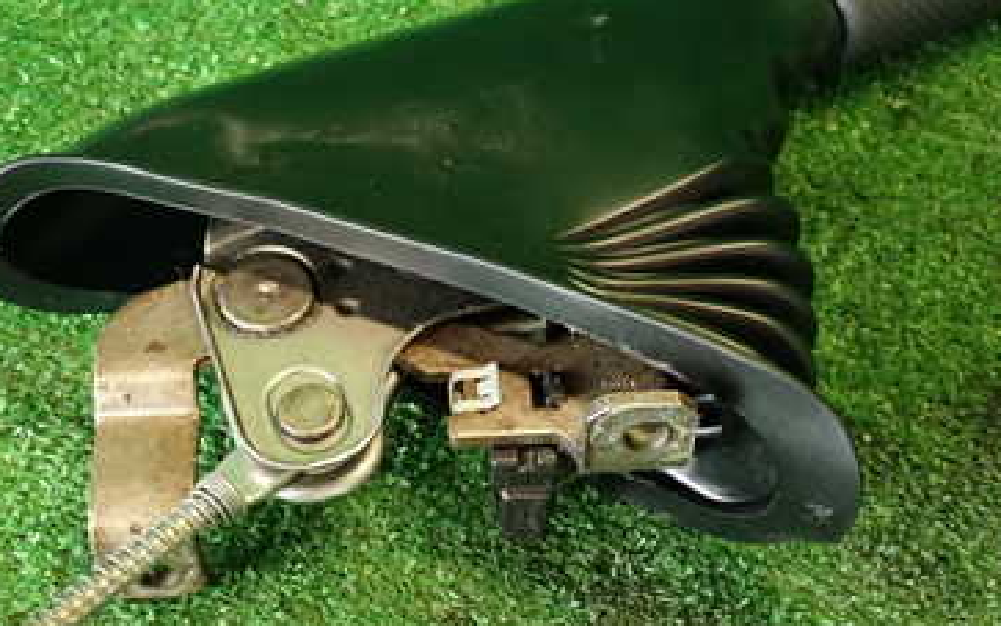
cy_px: 353
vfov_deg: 23.1
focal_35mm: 56
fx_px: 1528
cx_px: 447
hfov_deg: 36.2
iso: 250
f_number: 2.4
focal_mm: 5.79
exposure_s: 1/30
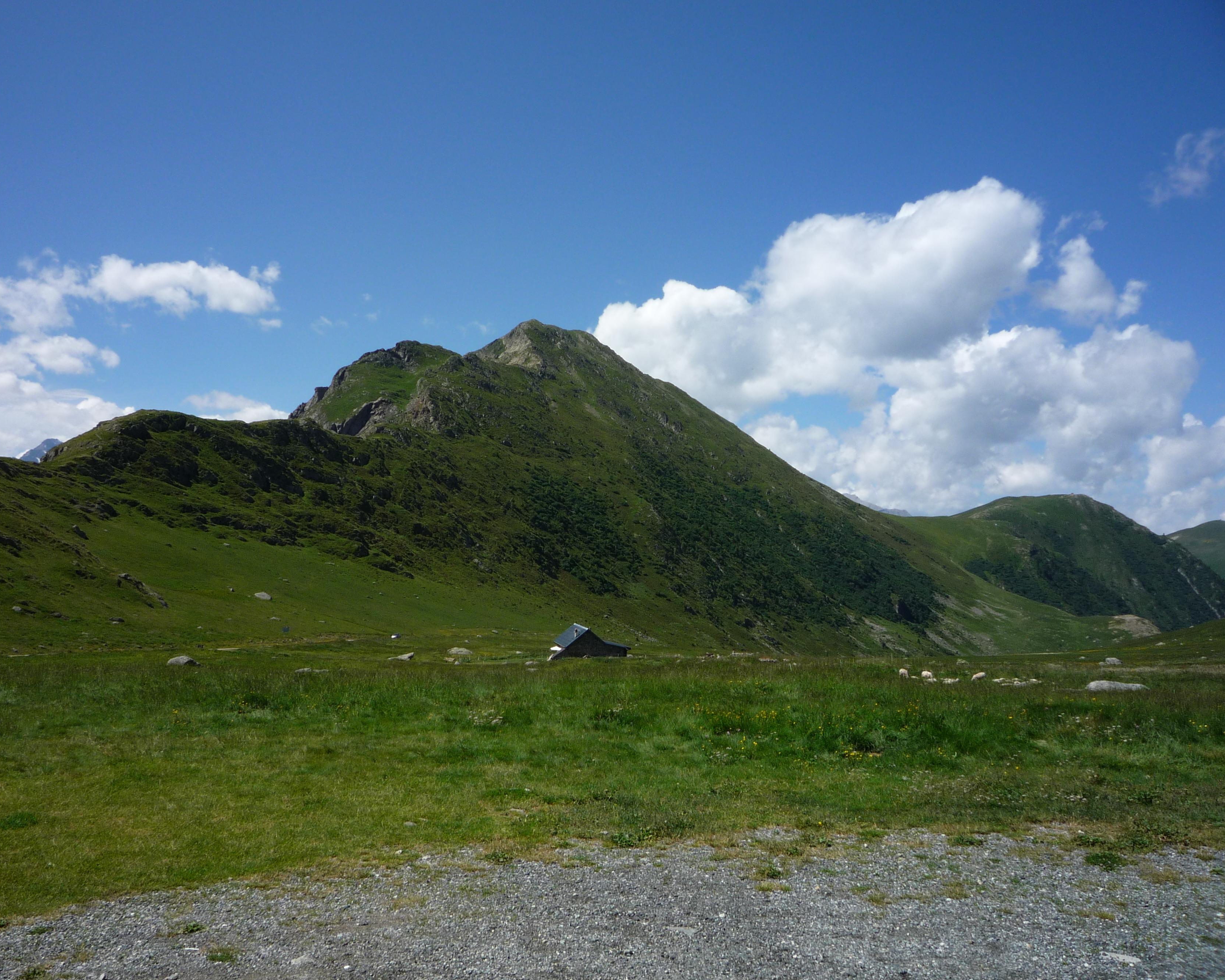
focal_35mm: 32
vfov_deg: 45.8
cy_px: 484
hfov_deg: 55.6
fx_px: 1160
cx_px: 588
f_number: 5.6
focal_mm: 5.2
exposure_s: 1/500
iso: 100
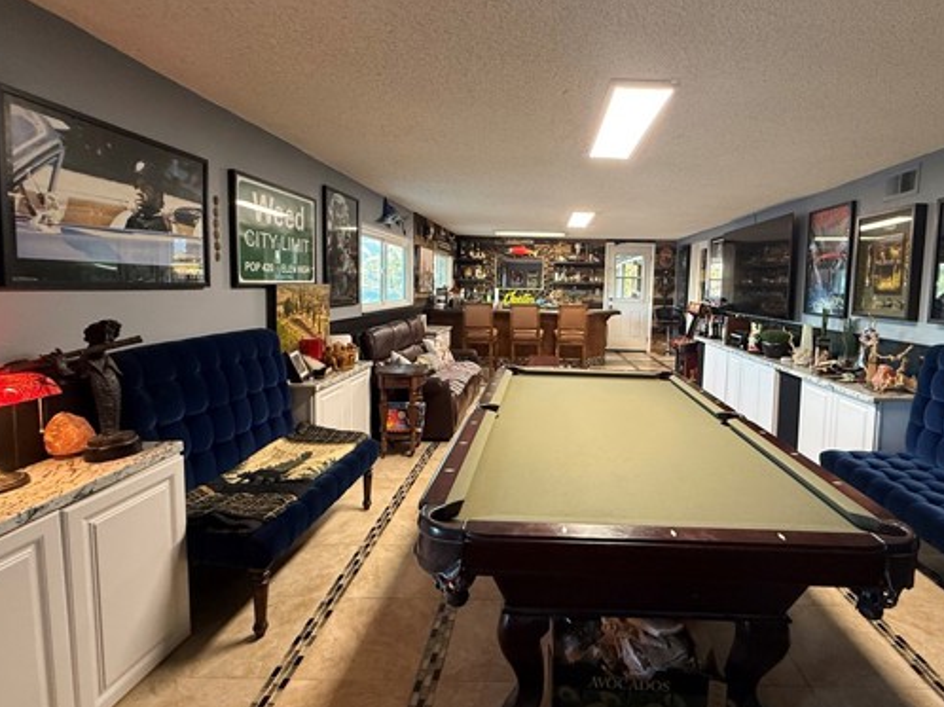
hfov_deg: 87.0
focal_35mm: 18
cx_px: 550
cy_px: 326
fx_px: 491
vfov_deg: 71.4
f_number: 2.2
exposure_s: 1/60
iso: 250
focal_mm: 2.22
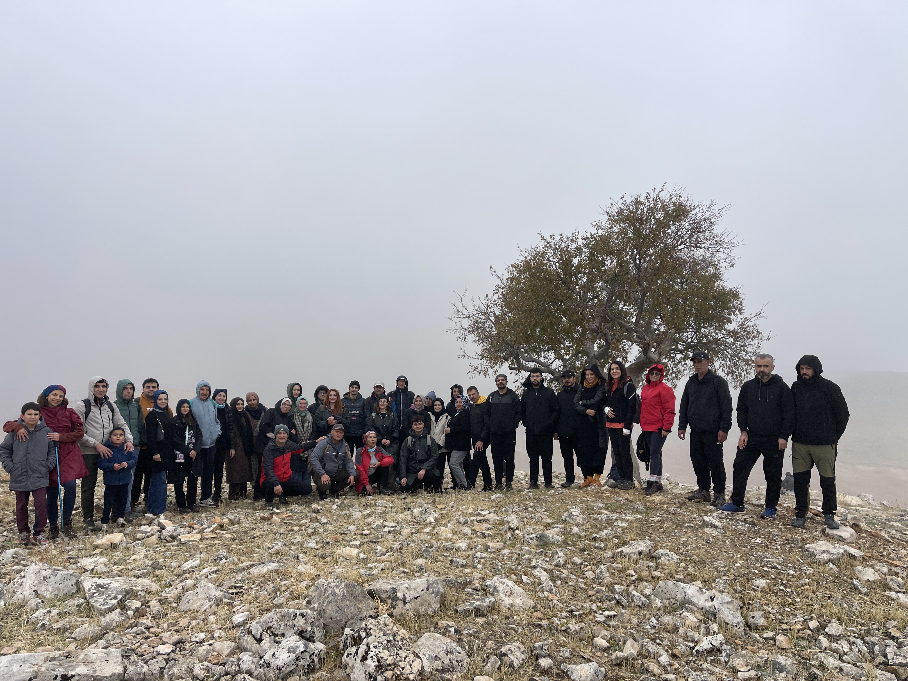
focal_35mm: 25
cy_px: 340
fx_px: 656
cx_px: 454
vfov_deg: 54.9
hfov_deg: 69.4
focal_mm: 5.1
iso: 32
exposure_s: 1/1238
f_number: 1.6
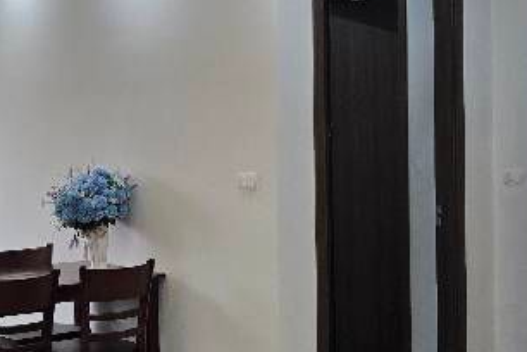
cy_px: 164
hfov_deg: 25.3
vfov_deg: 17.1
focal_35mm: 80
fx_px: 1171
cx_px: 215
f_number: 1.8
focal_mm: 5.4
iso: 80
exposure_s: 1/100
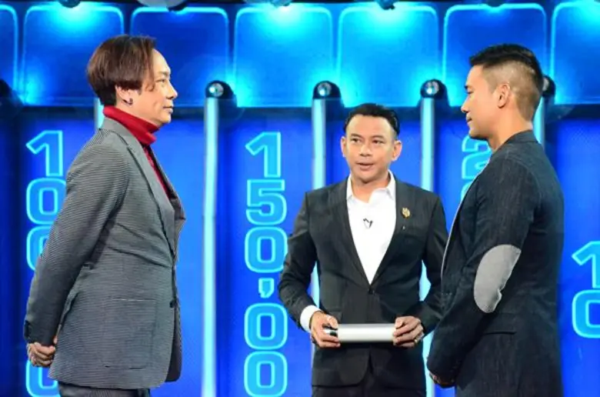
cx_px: 300
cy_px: 198
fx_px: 3242
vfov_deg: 7.0
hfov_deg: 10.6
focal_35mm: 195
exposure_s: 1/320
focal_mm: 130
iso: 5000
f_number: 5.6
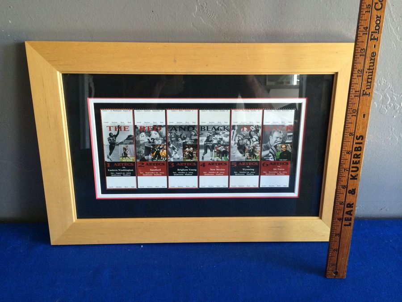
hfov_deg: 60.0
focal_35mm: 30
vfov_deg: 46.8
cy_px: 151
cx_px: 201
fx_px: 348
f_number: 2.2
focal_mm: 4.12
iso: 64
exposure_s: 1/30
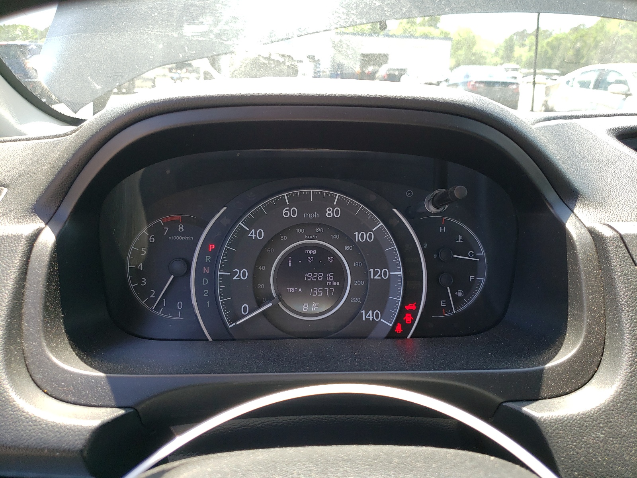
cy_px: 239
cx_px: 318
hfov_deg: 67.3
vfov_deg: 53.1
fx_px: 478
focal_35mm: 26
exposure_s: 1/256
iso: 50
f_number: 1.5
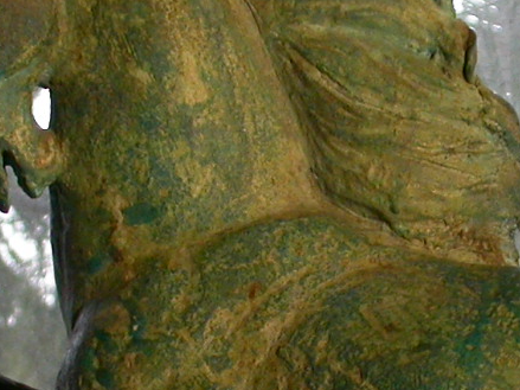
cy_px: 426
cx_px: 554
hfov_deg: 9.1
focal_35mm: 215
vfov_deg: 6.9
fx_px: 3229
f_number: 3
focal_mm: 12.2
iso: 100
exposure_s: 1/59.1
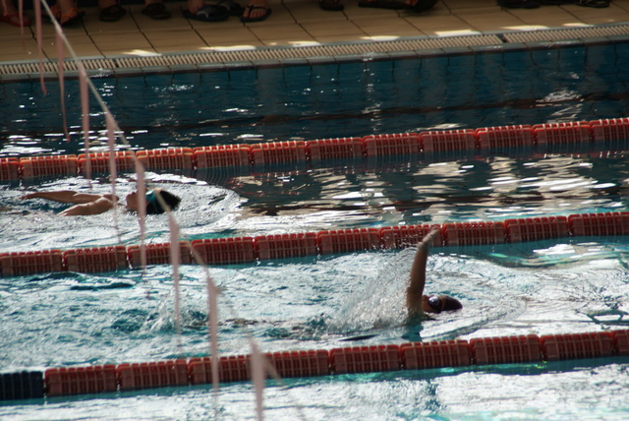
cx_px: 314
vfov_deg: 4.6
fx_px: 5246
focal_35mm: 300
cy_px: 210
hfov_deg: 6.9
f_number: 6.3
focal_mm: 200
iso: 250
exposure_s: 1/320
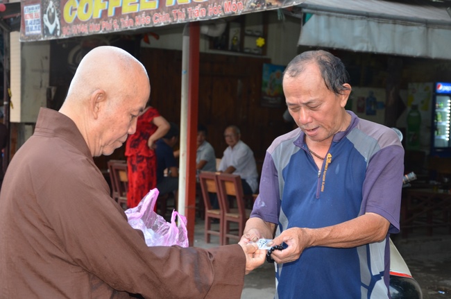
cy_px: 150
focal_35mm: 68
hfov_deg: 29.9
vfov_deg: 20.1
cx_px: 226
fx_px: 844
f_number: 4.8
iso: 640
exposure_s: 1/60
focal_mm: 45
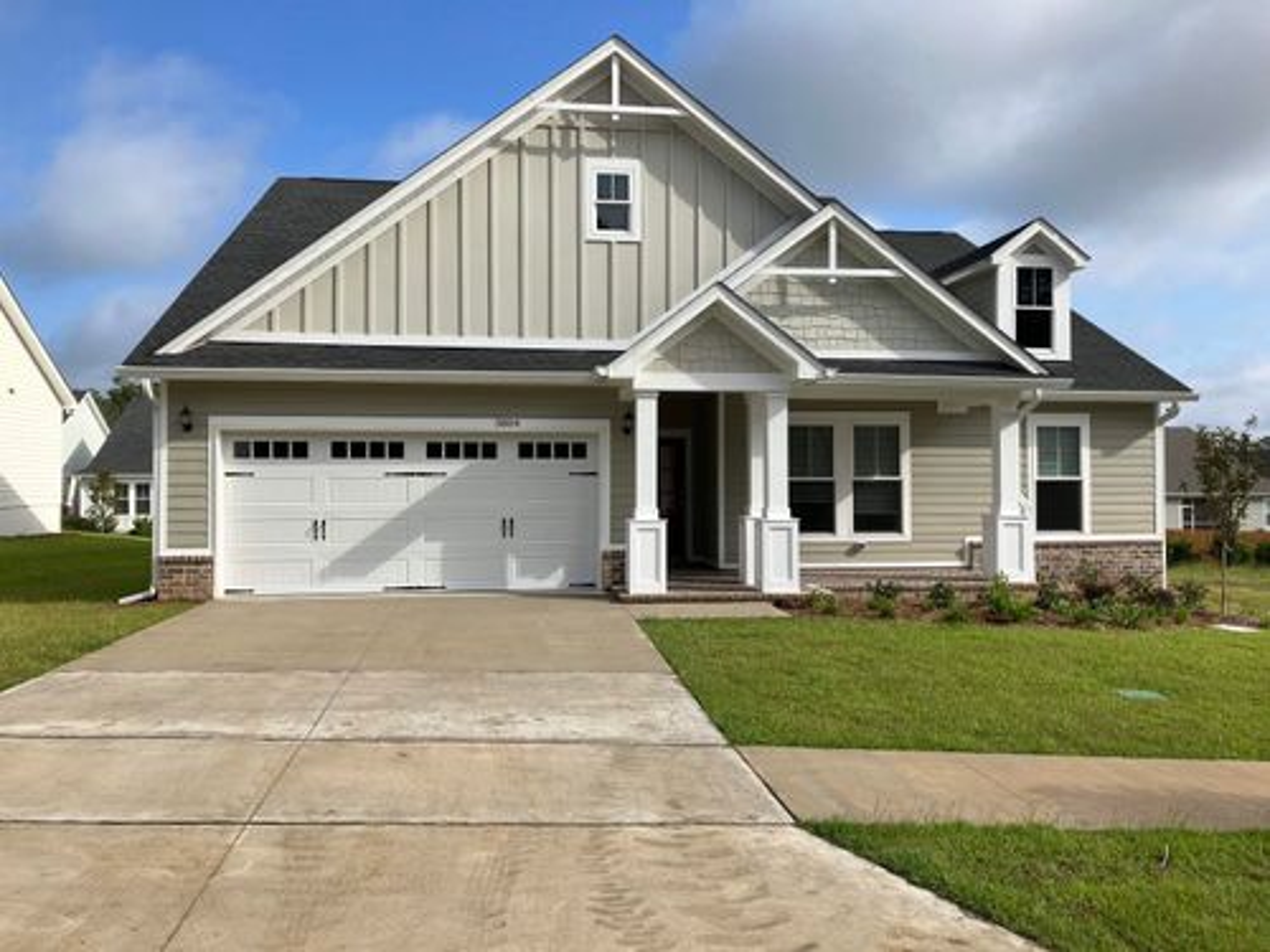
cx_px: 635
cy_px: 476
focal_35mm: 28
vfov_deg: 49.7
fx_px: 1027
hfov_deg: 63.4
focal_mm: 3.99
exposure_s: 1/2315
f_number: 1.8
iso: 32
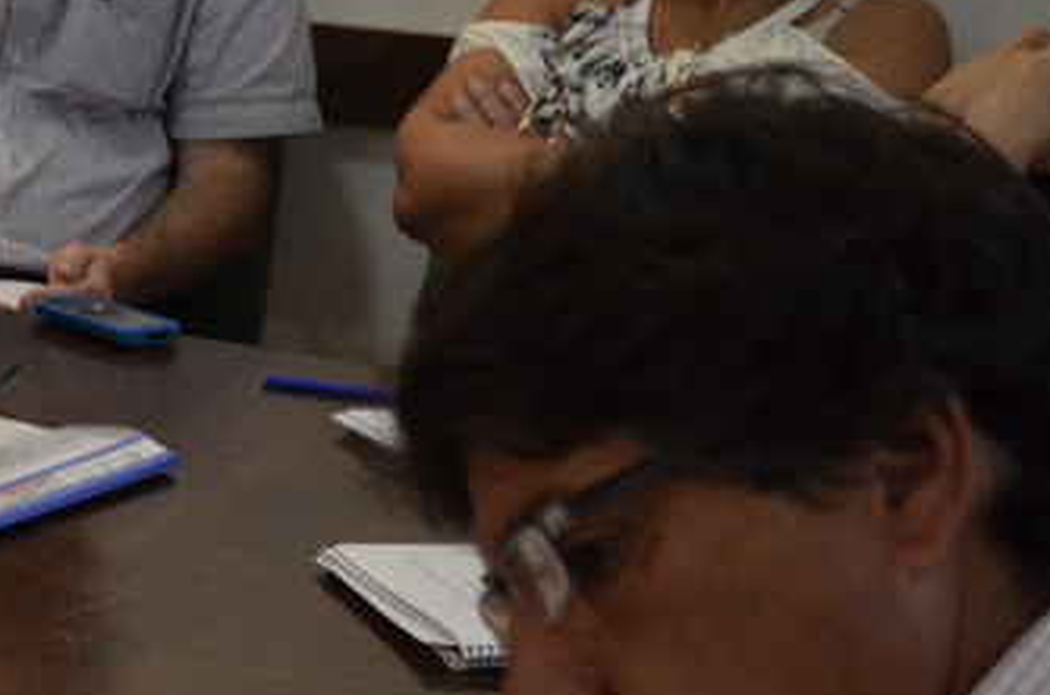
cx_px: -538
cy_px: 299
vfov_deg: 9.3
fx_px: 4277
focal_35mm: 147
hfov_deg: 13.2
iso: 1400
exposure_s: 1/30
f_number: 4.8
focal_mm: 32
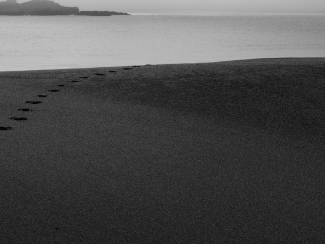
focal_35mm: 87
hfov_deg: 22.3
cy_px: 95
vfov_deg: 16.9
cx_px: 76
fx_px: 816
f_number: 22
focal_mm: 50
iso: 640
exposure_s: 1/125
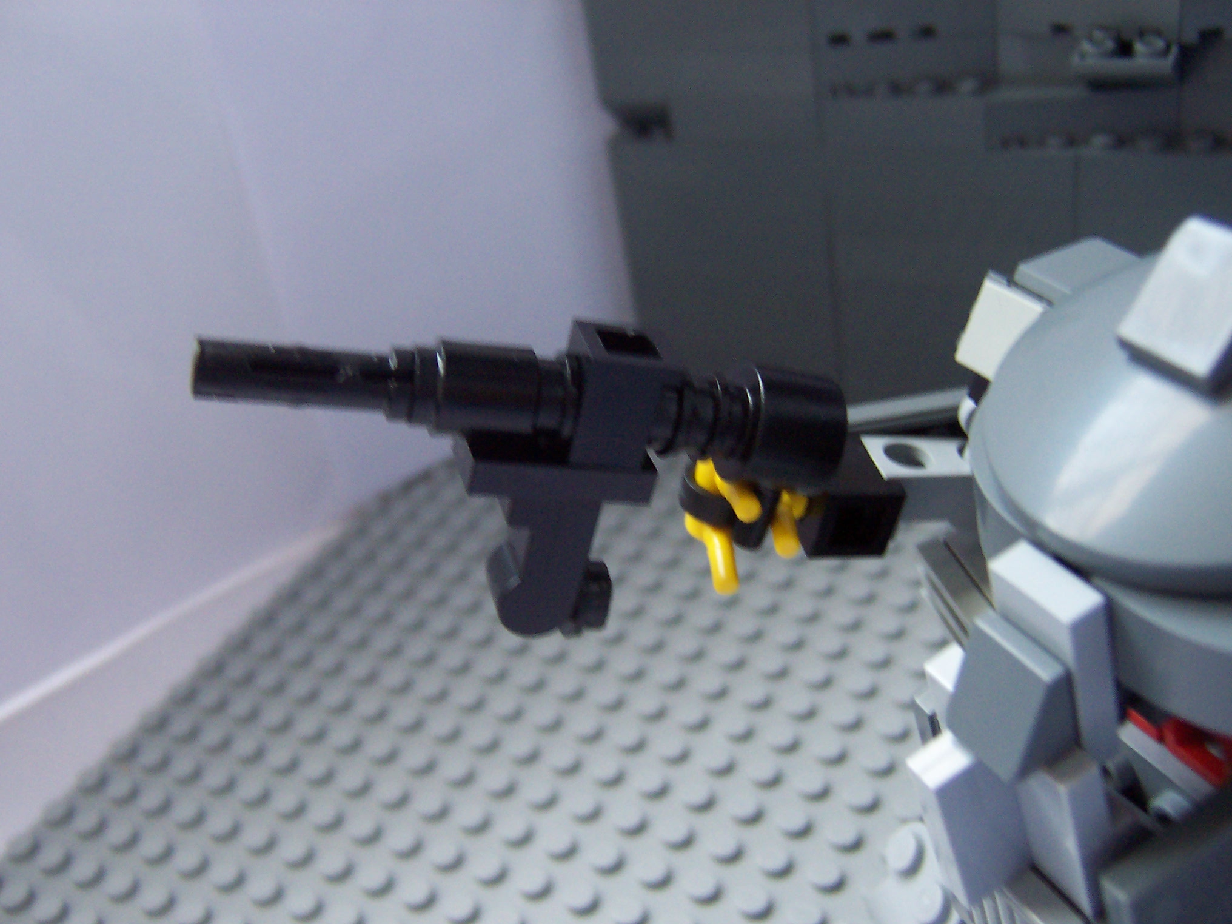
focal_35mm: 36
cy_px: 462
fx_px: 1281
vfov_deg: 39.7
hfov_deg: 51.4
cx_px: 616
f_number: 2.8
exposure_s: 1/10
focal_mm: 5.6
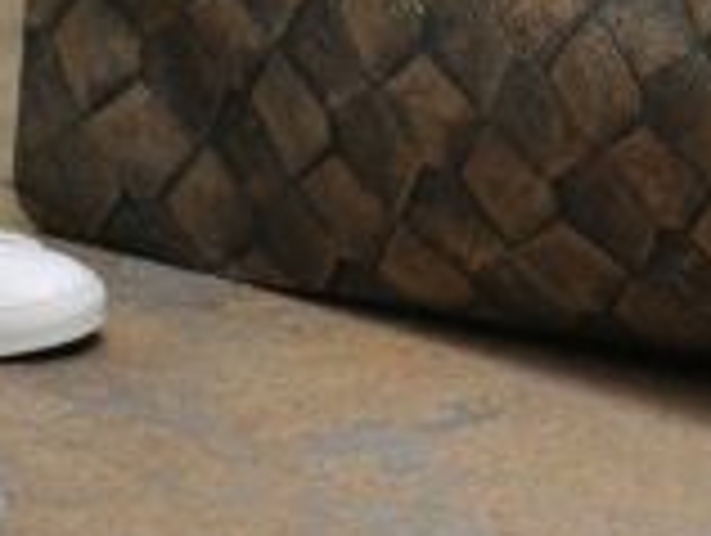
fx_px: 7200
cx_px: 317
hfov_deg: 5.7
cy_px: -1928
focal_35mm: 350
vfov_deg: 3.9
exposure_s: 1/60
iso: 800
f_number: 5.6
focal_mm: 32
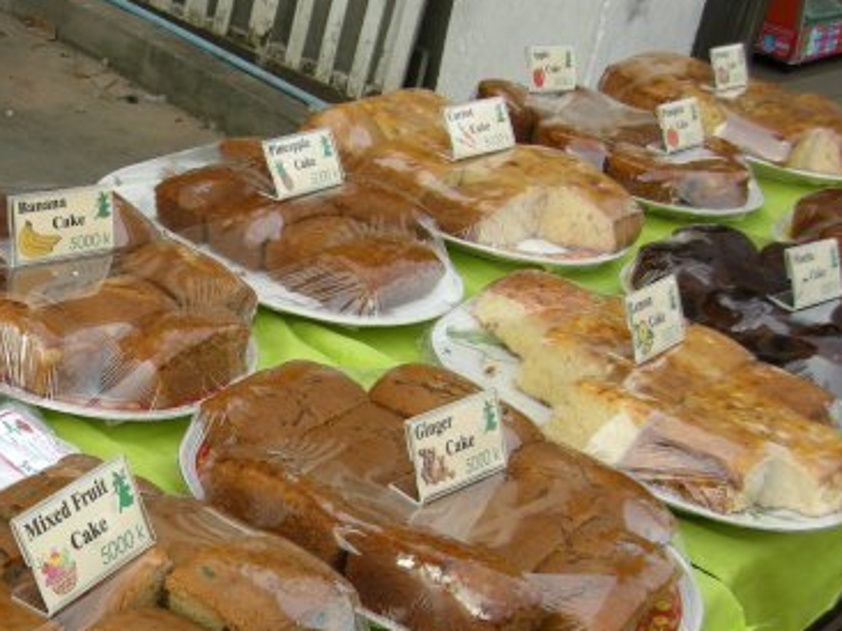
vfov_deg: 22.8
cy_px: 537
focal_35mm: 63
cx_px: 138
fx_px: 1531
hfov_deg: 29.8
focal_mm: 7.5
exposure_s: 1/116
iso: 64
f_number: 3.8
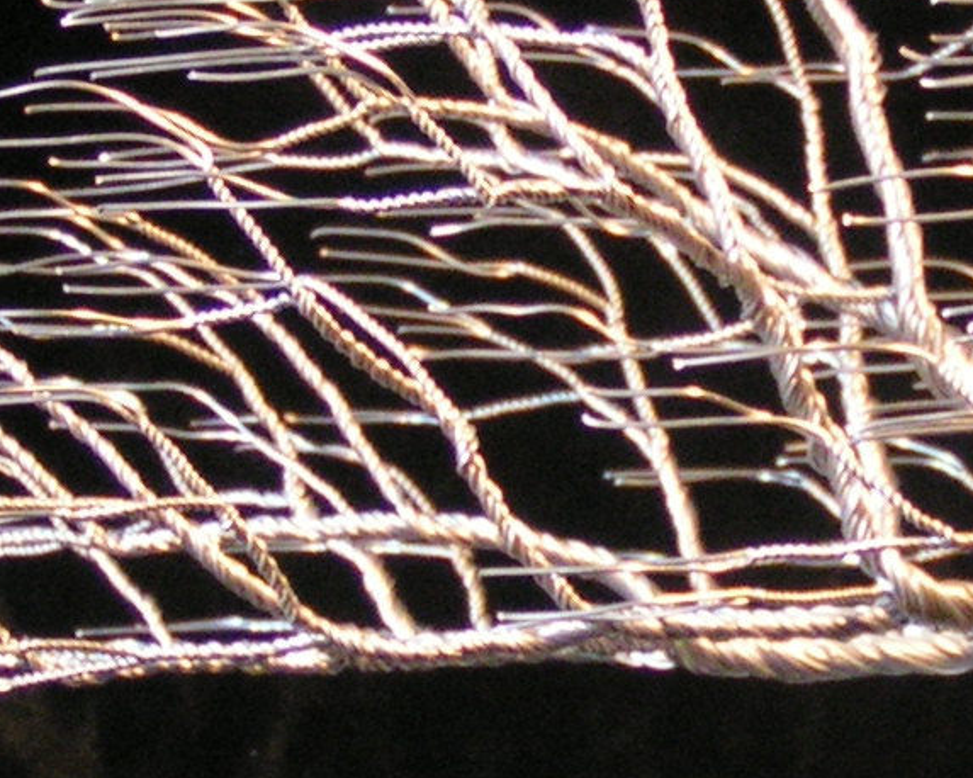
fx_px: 4923
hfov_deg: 11.2
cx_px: 815
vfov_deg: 9.0
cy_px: 399
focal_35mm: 171
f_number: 2.8
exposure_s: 1/50
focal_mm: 7.6
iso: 200
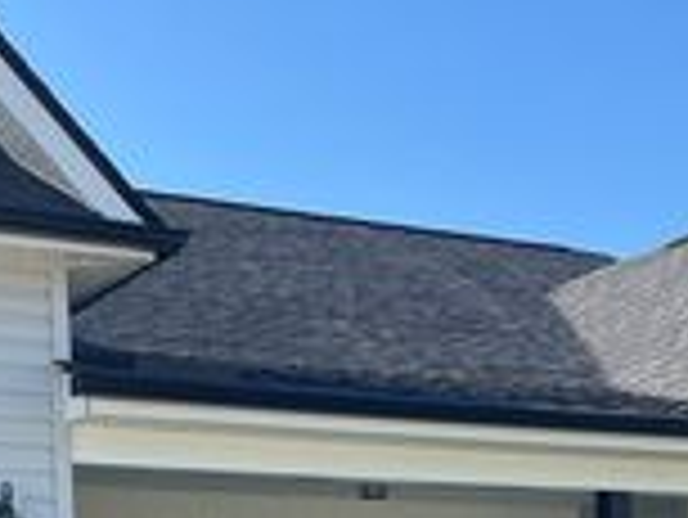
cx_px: 378
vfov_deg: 16.6
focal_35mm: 85
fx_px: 1691
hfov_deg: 23.0
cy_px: 624
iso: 50
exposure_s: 1/1751
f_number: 1.5
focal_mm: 5.7
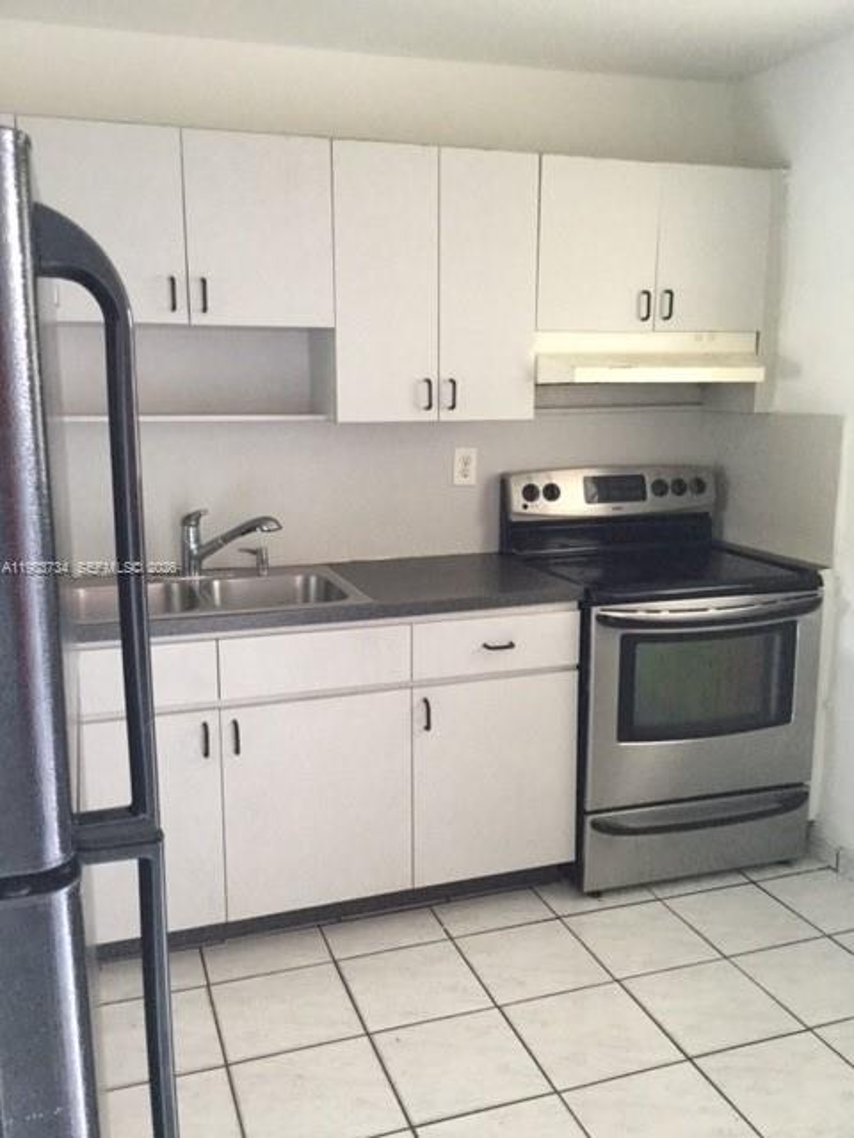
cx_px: 427
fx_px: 1020
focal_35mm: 31
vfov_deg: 58.4
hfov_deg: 45.4
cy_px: 569
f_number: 2.4
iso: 200
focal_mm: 3.3
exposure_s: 1/30
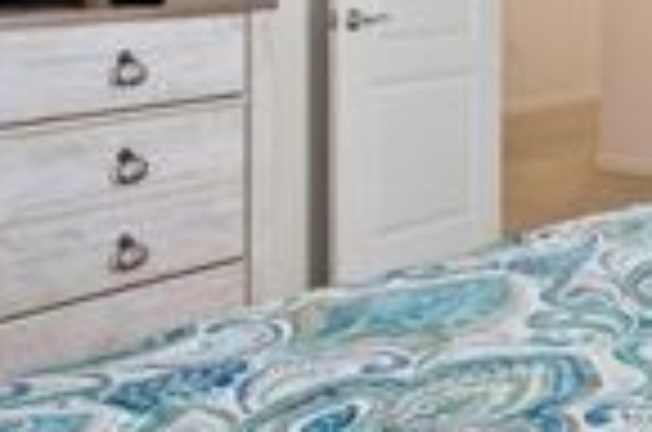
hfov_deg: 26.1
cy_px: -92
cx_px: 677
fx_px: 1319
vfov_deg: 17.7
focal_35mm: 73
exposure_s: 1/6
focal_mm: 10
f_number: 4.5
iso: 400
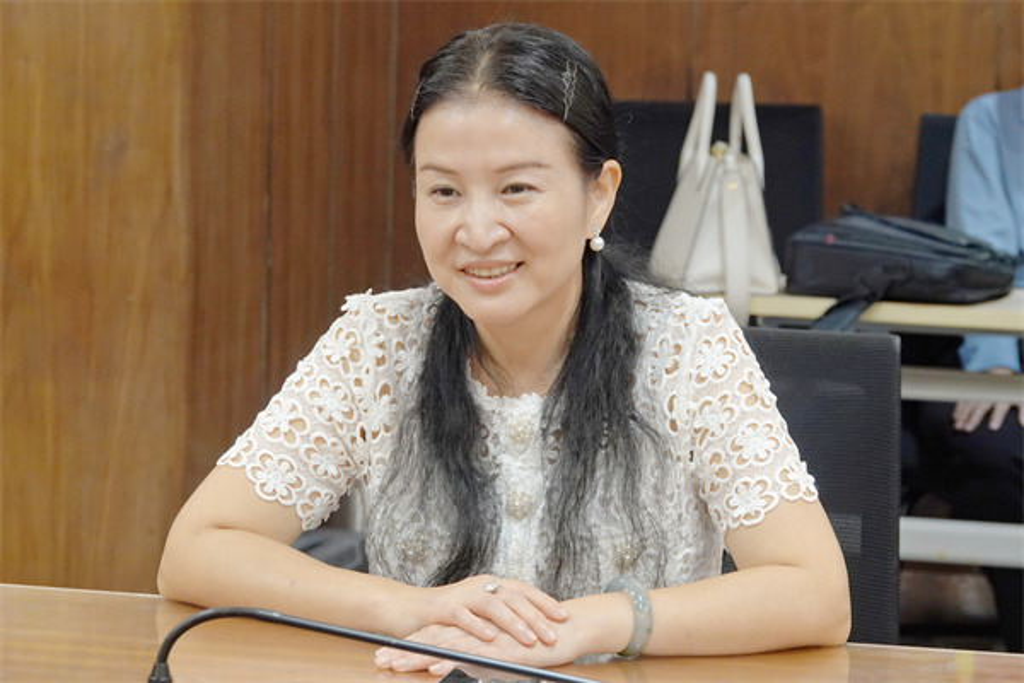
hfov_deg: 16.1
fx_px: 3612
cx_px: 512
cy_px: 342
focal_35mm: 127
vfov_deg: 10.8
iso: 800
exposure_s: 1/40
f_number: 4
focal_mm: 46.41
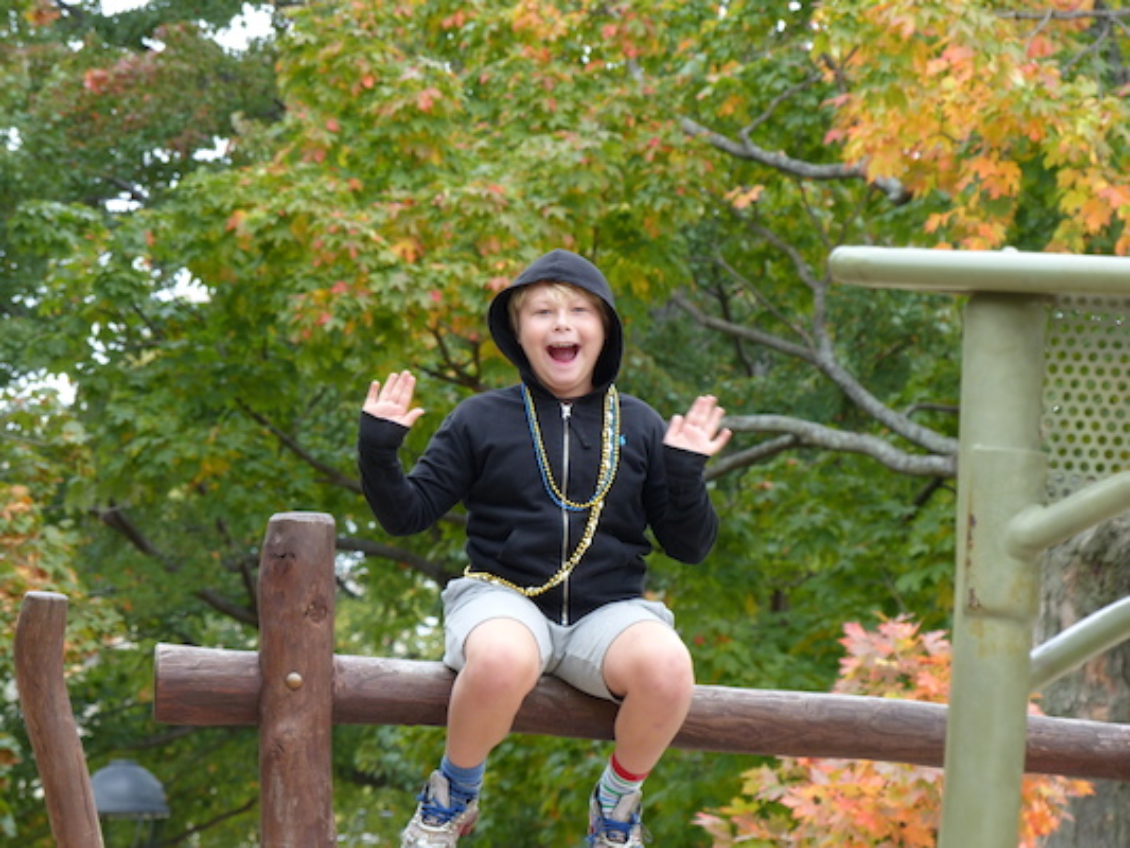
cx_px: 565
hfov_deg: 6.9
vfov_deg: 5.2
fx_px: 9306
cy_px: 424
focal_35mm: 285
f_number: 4
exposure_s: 1/125
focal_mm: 51.2
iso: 100
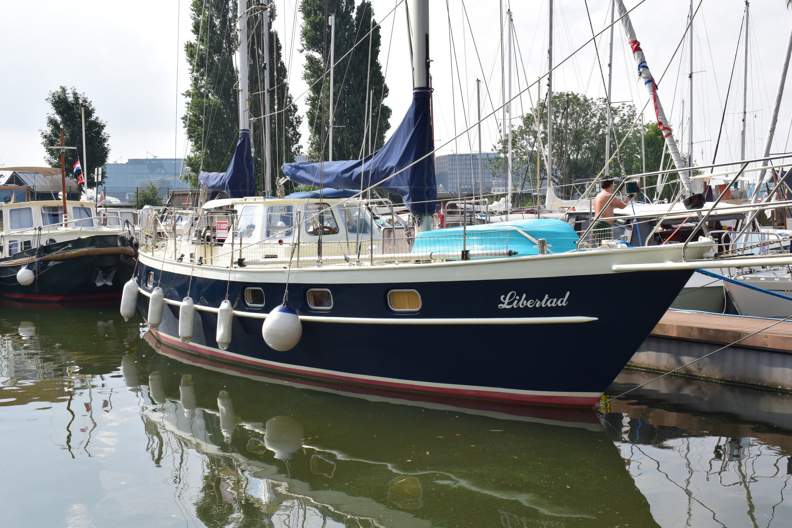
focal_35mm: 40
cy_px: 264
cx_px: 396
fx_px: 891
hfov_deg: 47.9
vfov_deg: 33.0
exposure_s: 1/400
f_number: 11
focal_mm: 27
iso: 400
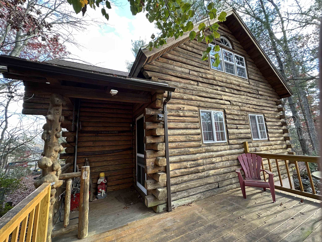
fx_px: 130
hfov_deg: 102.1
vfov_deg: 85.7
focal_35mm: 14
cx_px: 161
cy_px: 121
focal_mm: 2.22
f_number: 2.2
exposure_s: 1/99
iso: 64
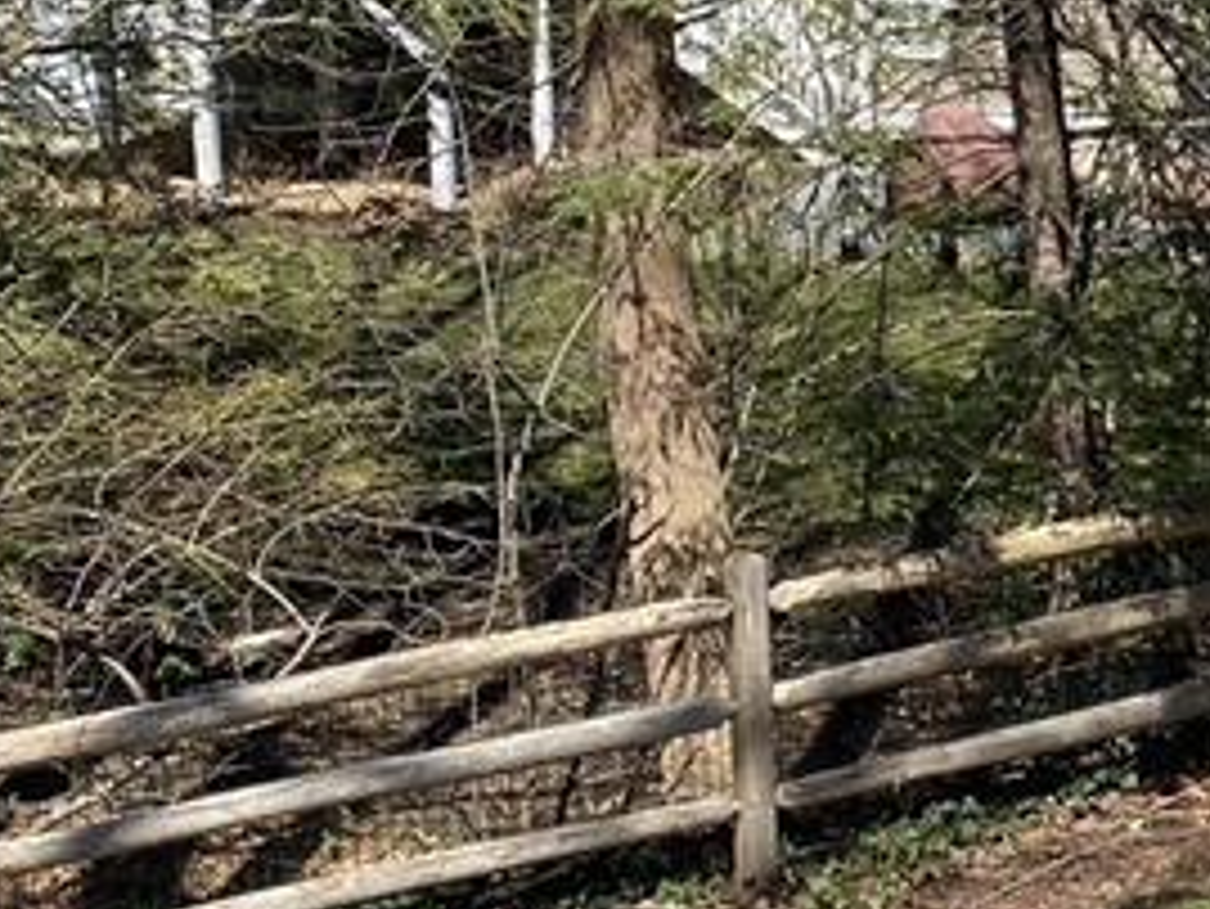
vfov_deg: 15.0
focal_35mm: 99
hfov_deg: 18.9
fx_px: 3462
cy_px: 468
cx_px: 1381
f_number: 1.8
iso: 32
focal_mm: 4.25
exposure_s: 1/1678
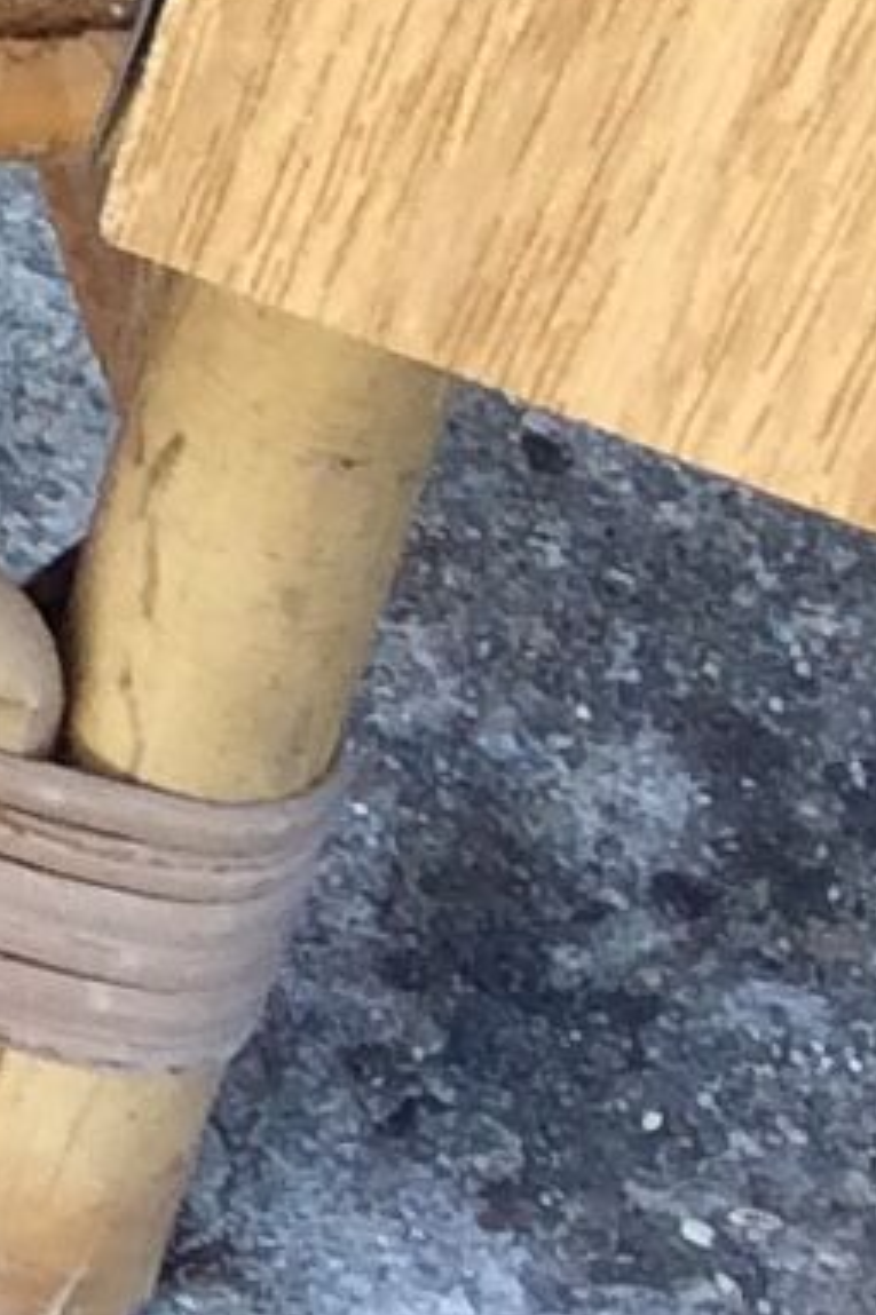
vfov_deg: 7.6
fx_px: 9388
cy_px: -1507
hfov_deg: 4.4
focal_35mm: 257
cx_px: -3865
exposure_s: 1/135
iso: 32
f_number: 2.2
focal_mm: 4.15
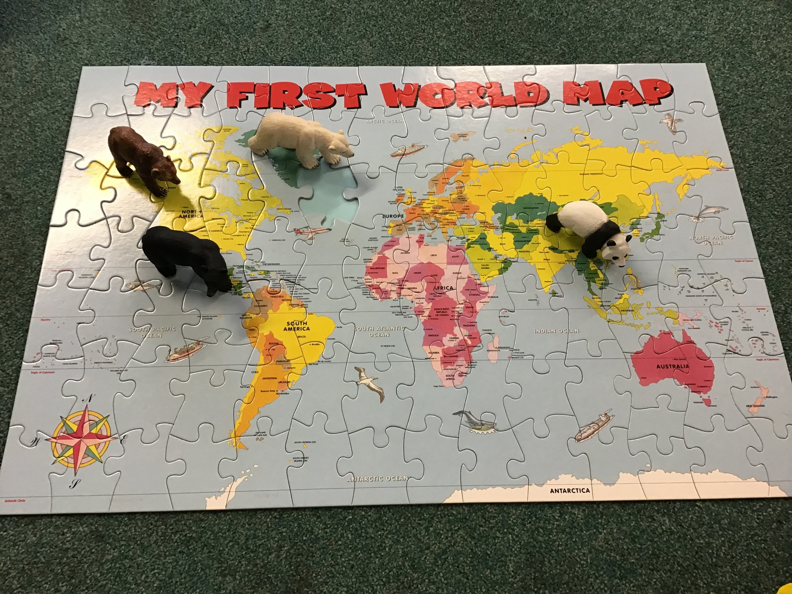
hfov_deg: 58.4
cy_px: 297
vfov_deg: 45.4
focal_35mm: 31
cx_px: 396
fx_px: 709
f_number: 2.4
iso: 80
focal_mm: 3.3
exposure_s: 1/33
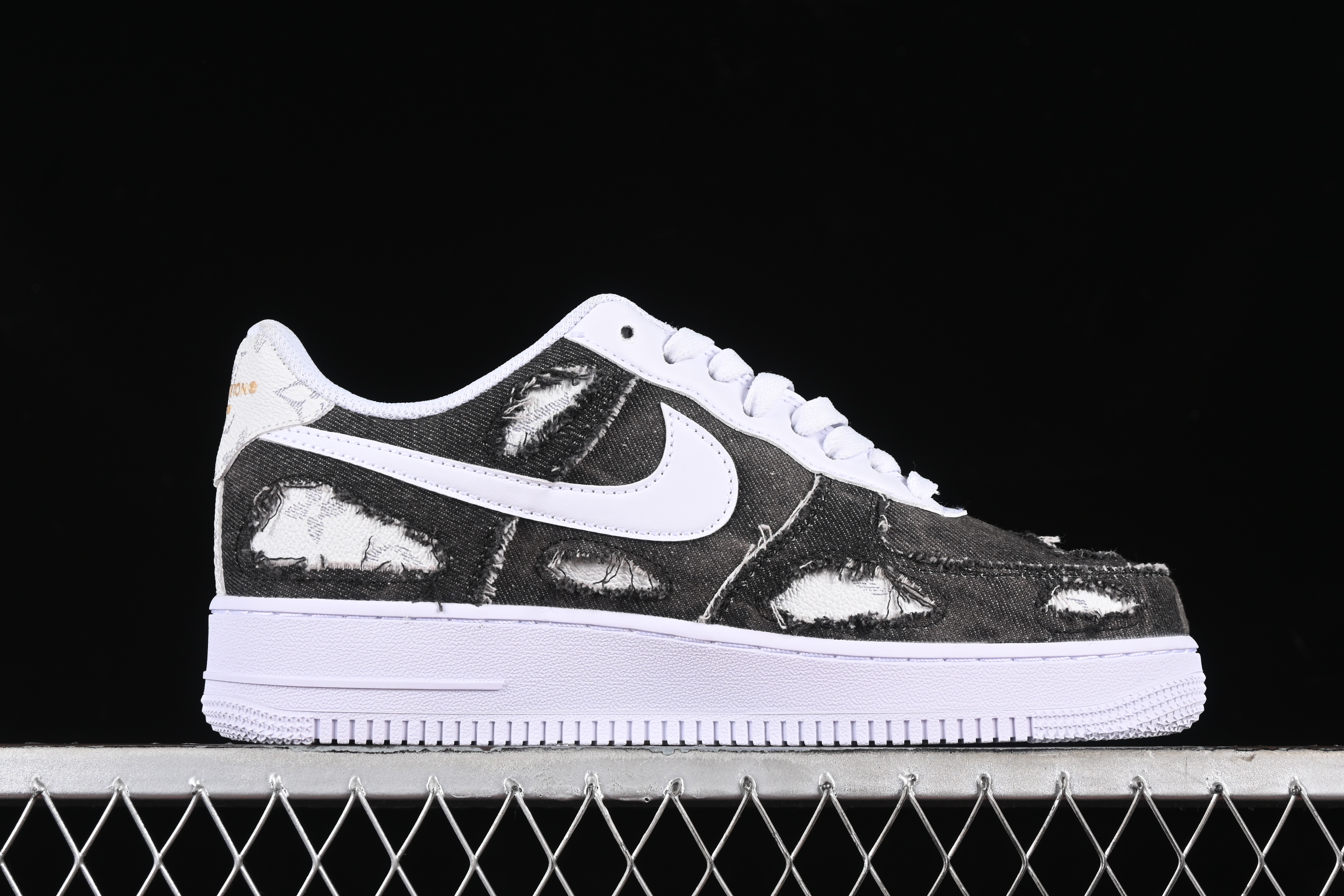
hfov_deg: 25.4
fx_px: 2986
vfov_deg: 17.1
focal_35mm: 80
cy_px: 445
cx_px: 685
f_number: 7.1
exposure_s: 1/80
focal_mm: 50
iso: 160
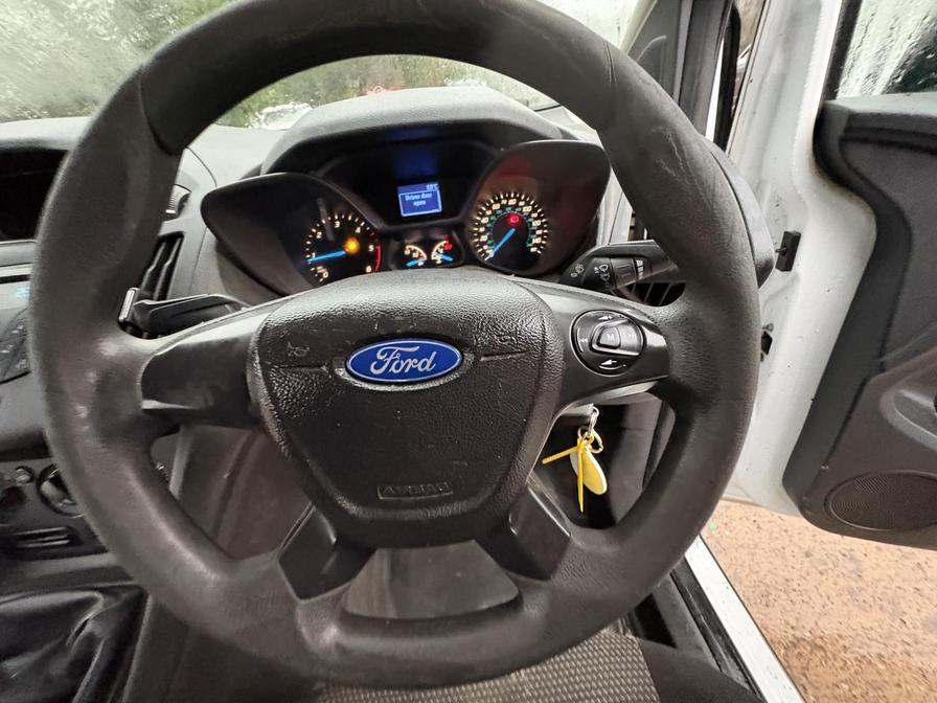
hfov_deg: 102.1
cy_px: 352
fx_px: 379
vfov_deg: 85.7
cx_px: 468
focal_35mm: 14
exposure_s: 1/40
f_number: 2.2
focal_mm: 2.22
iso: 1000
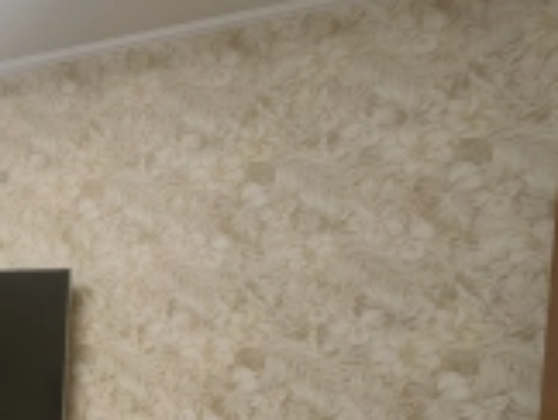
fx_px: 807
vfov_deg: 27.9
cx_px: -313
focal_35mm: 50
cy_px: 392
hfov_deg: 26.0
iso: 125
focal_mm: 1.76
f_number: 2.2
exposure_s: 1/100
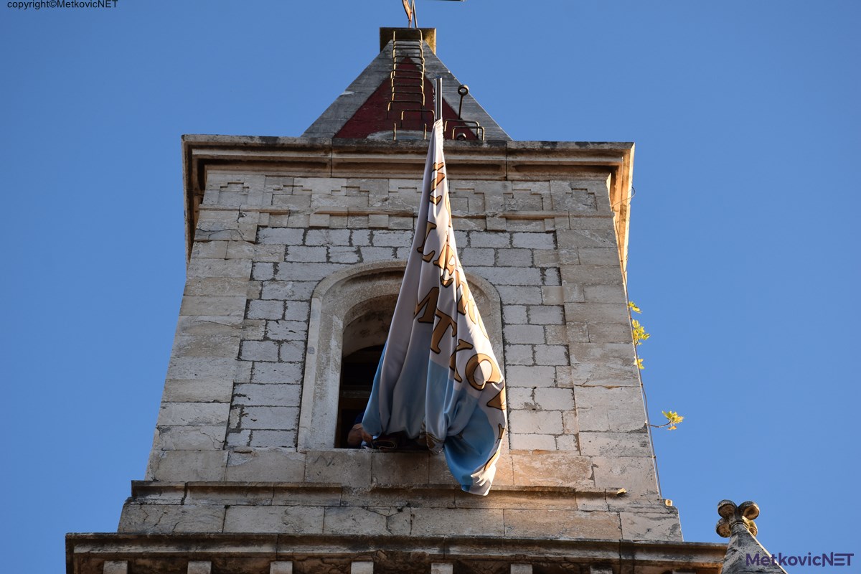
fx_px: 2224
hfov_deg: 21.9
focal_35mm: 93
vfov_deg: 14.7
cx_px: 430
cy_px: 287
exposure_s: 1/250
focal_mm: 62
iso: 280
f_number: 8
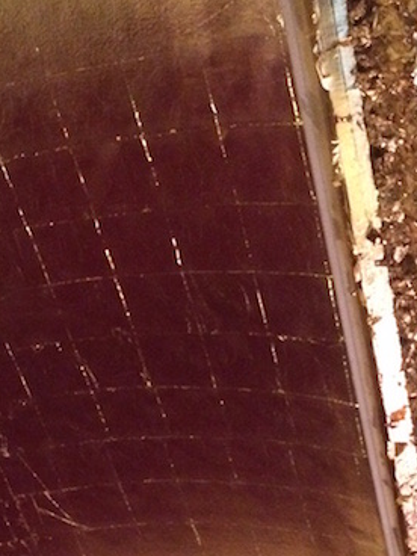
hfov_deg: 22.8
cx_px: 48
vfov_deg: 30.0
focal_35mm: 63
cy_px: 444
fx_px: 1012
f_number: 2.2
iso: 500
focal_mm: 4.15
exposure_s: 1/15
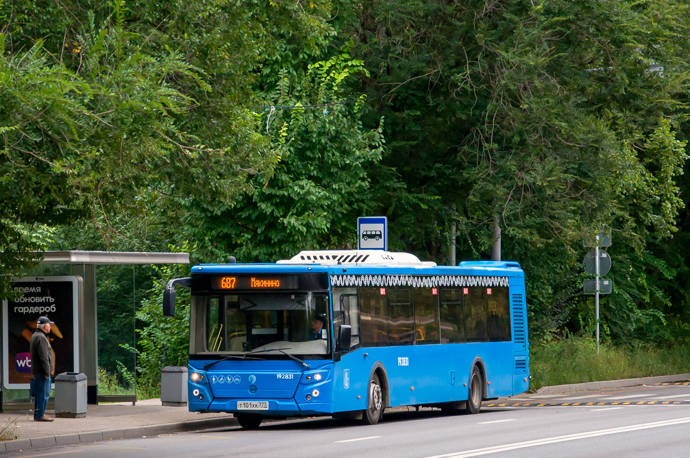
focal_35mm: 120
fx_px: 2297
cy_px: 229
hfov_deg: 17.1
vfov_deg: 11.4
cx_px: 345
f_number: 6.3
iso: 320
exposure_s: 1/320
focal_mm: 80
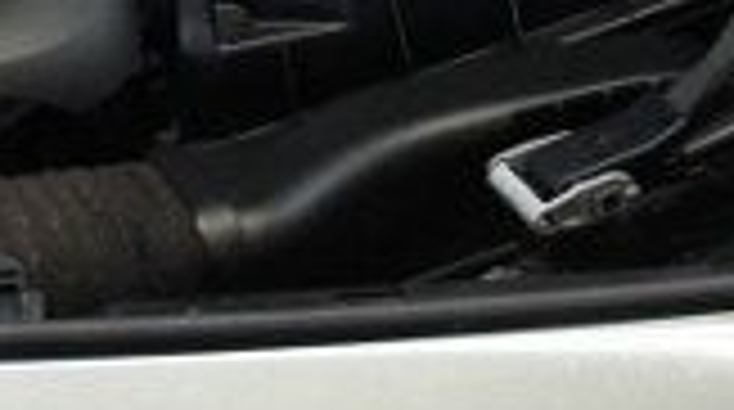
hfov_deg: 11.8
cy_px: -520
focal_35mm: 178
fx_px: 3458
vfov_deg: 6.5
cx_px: -158
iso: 1250
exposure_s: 1/80
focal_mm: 18
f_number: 3.5
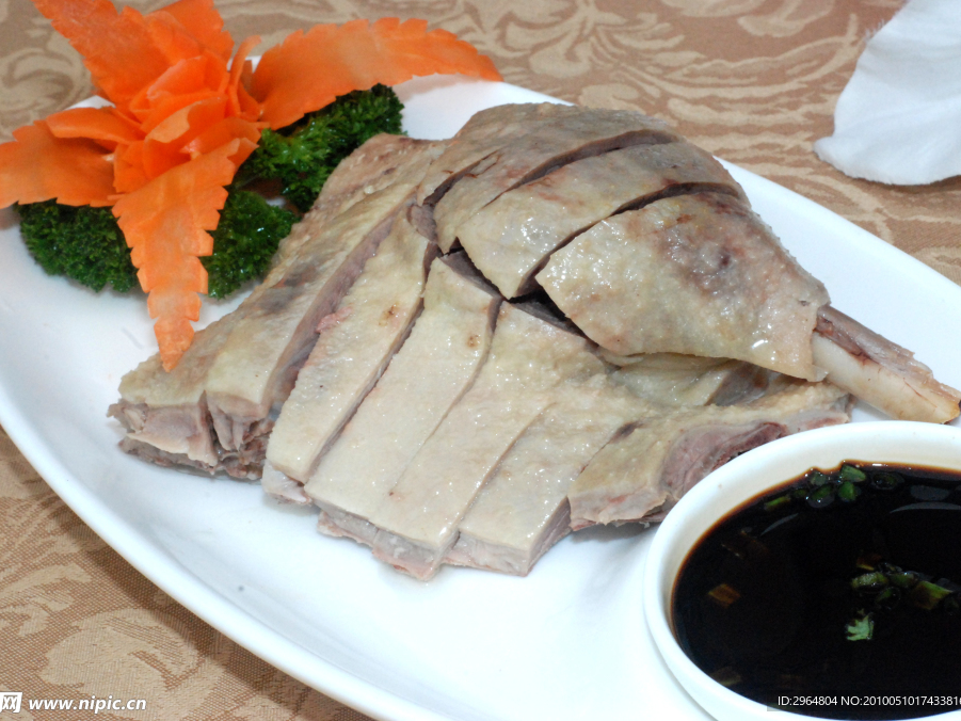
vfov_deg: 18.0
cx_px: 467
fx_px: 2277
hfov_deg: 23.8
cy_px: 357
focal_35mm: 82
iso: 1600
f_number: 20
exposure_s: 1/200
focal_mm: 50
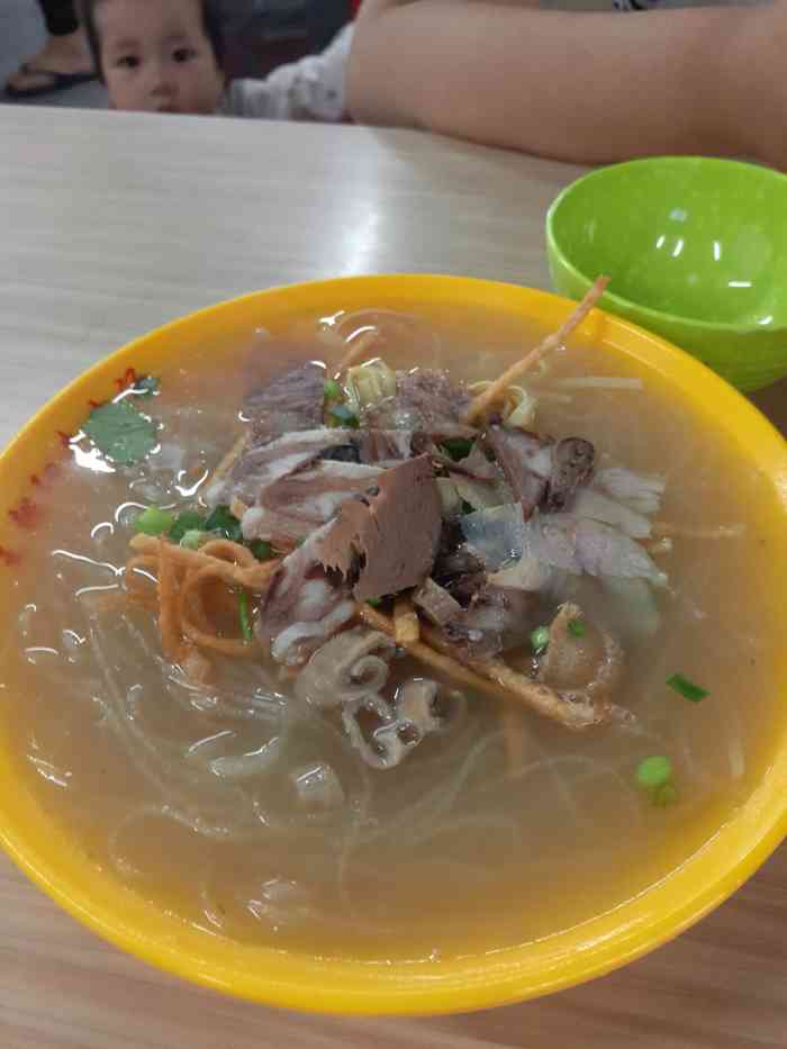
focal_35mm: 31
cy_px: 524
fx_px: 940
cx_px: 394
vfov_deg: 58.3
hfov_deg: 45.5
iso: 500
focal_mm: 4.73
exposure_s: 1/25
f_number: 2.2
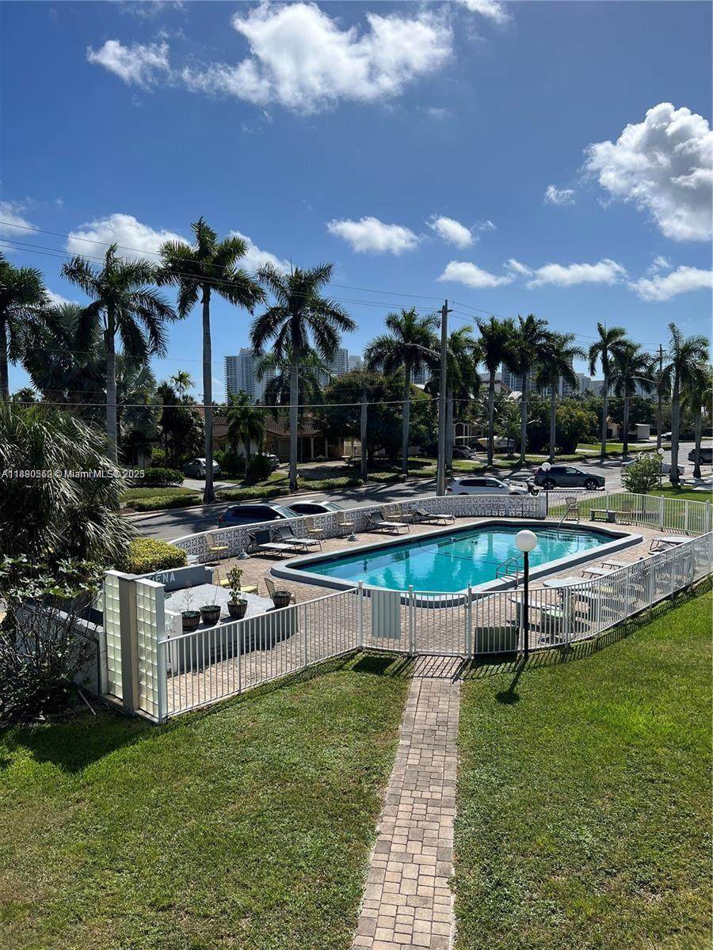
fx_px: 714
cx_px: 356
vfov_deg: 67.3
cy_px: 475
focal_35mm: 26
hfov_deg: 53.1
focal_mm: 5.7
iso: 50
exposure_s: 1/6993
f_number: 1.5
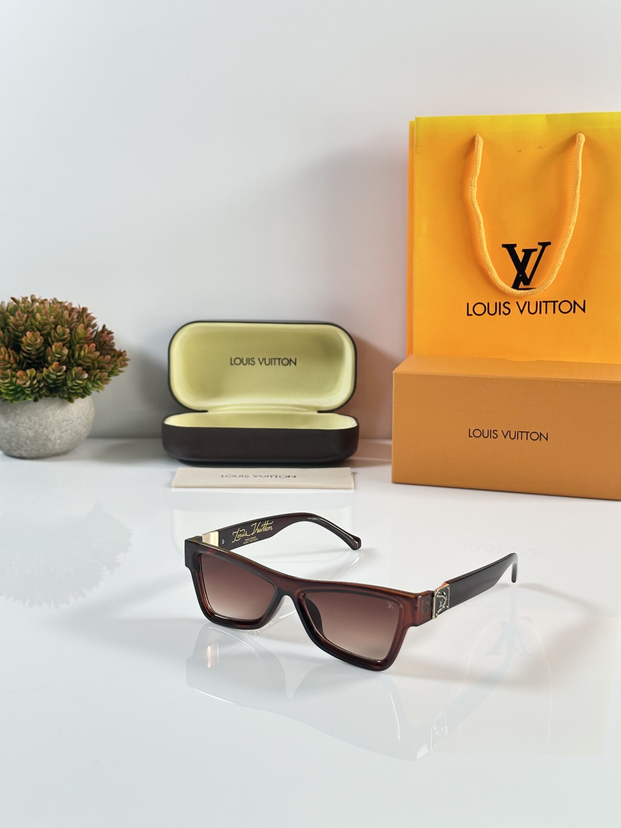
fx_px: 1148
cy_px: 414
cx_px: 310
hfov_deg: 30.3
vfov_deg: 39.7
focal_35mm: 48
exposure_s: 1/100
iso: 80
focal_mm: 6.86
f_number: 1.78
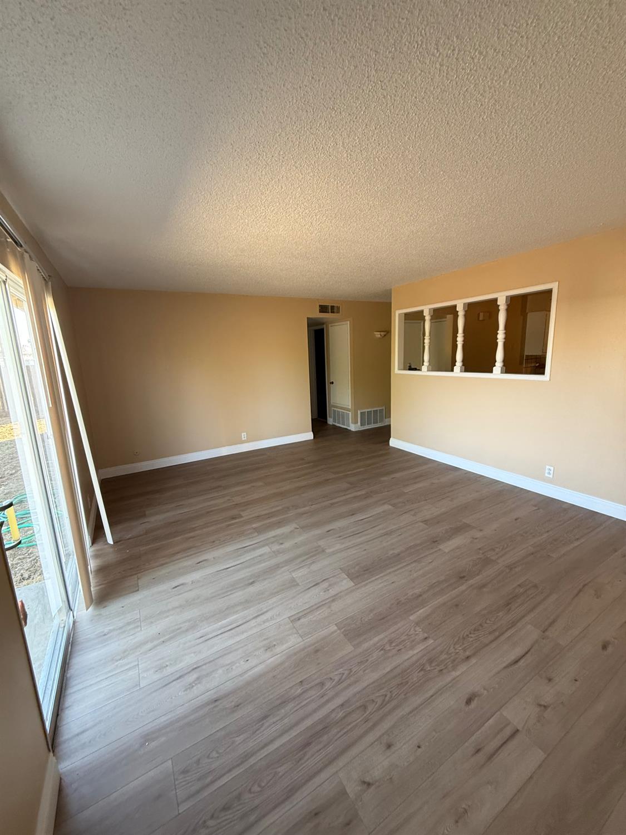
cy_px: 418
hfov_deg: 85.7
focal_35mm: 14
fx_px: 338
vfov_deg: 102.1
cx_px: 313
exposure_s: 1/99
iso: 320
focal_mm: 2.22
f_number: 2.2
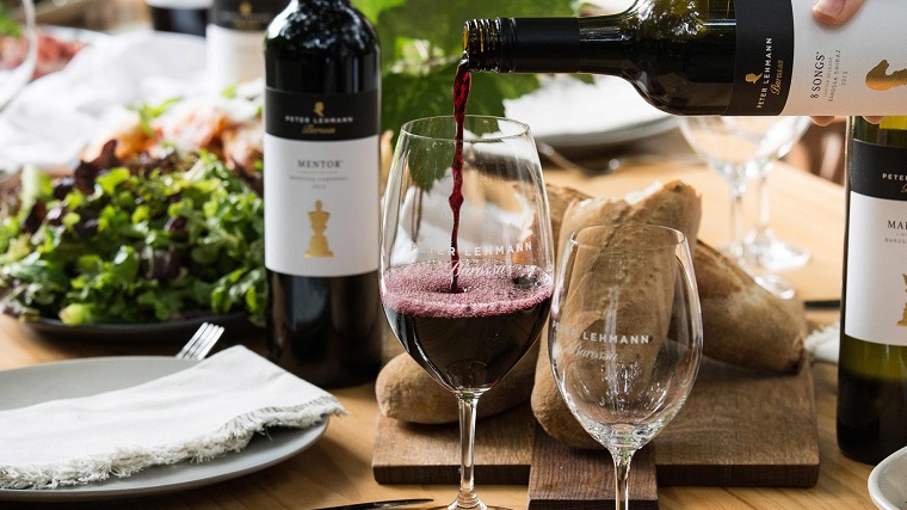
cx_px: 449
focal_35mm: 137
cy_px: 267
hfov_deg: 15.7
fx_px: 3294
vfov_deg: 8.8
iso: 1000
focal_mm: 110
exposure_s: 1/500
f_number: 7.1
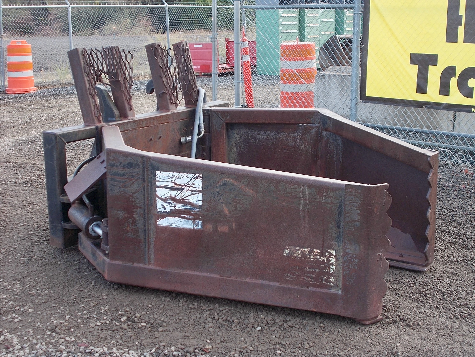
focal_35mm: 50
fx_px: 686
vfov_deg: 29.1
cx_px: 238
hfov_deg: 38.2
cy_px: 178
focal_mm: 9
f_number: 4.5
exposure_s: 1/50
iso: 80
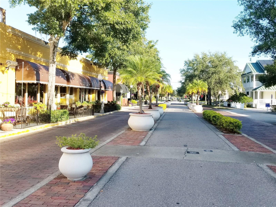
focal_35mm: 26
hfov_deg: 67.3
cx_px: 138
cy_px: 104
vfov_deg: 53.1
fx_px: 207
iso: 50
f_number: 1.7
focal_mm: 4.25
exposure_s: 1/816
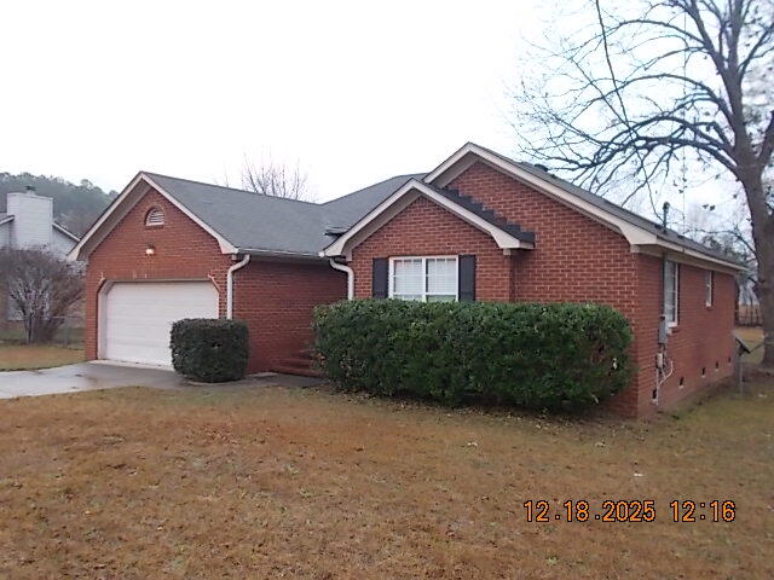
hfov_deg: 60.0
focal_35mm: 30
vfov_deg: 46.8
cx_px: 387
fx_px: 671
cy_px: 290
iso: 140
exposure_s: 1/250
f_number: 3.4
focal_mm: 5.3
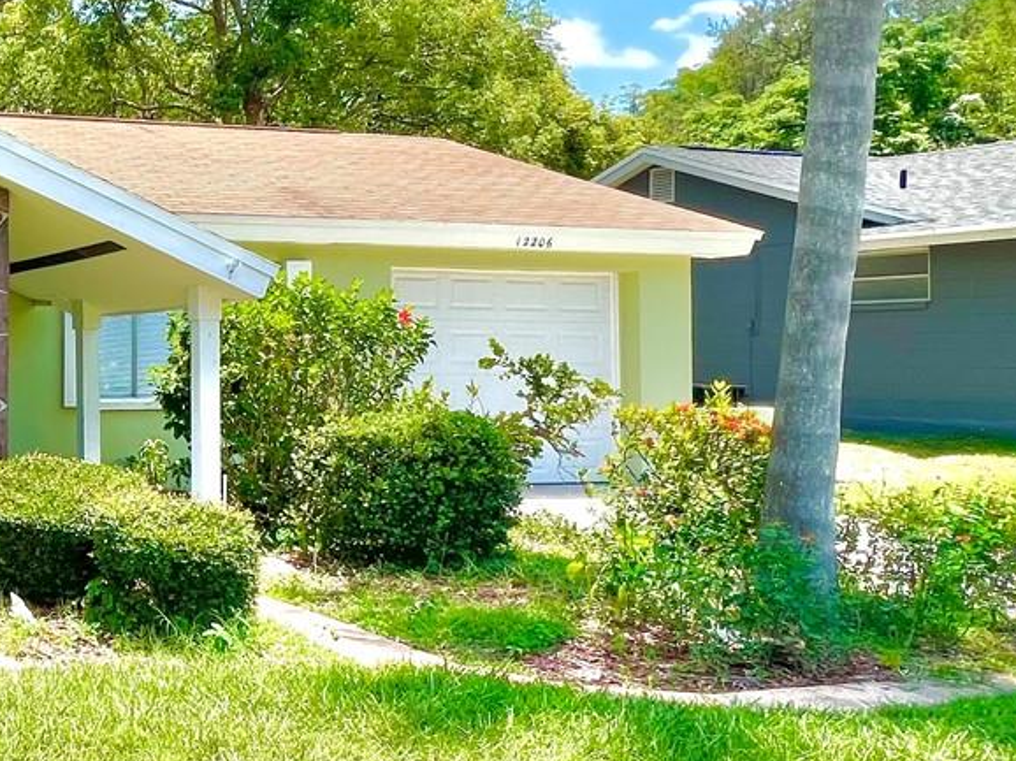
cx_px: -169
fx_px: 1056
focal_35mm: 36
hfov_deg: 39.2
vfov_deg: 39.6
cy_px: 341
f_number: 1.8
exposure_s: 1/737
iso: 32
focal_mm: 1.57
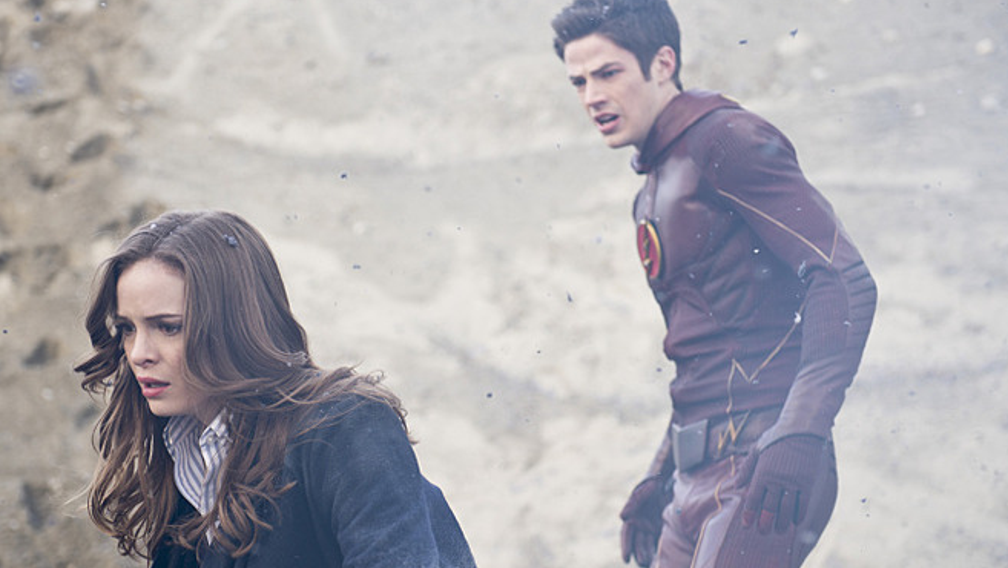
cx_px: 451
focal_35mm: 87
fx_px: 2326
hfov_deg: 24.4
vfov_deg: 13.9
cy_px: 353
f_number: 4
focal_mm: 70
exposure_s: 1/250
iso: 320
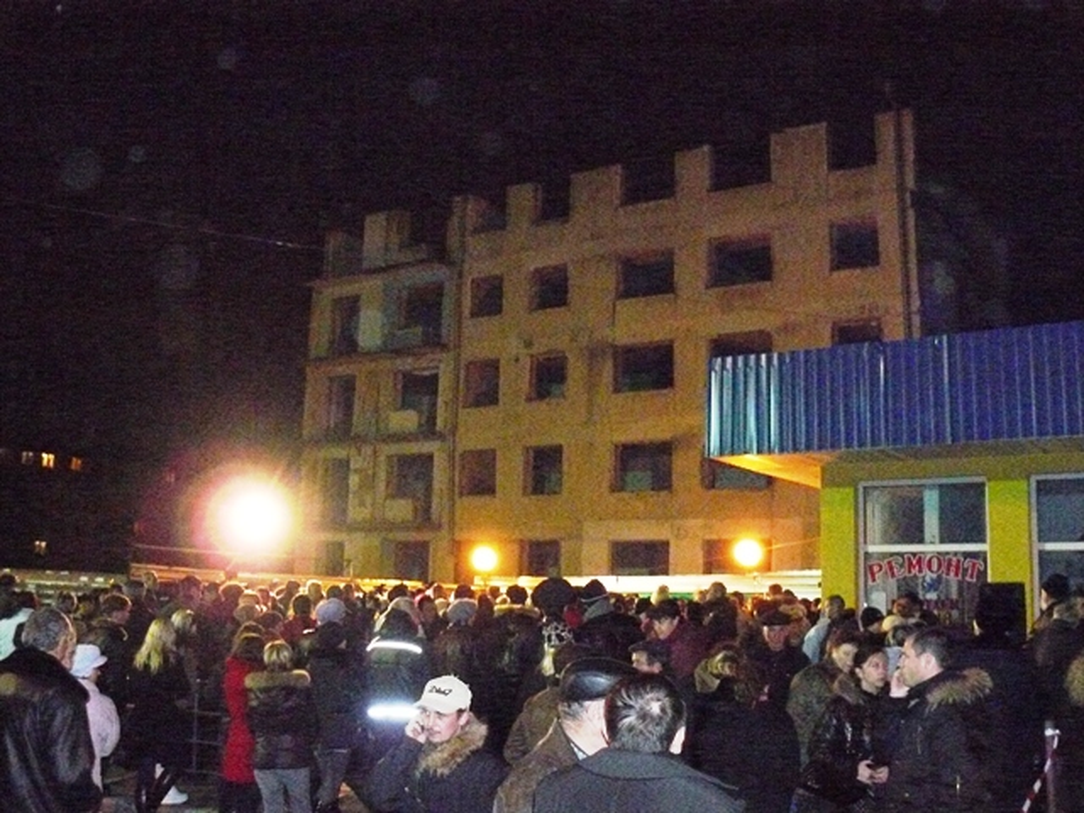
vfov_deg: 39.7
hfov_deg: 51.4
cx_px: 542
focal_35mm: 36
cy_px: 406
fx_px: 1127
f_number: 2.8
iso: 1250
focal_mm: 6
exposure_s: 1/25
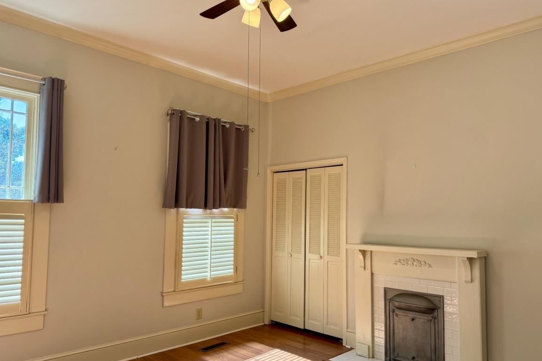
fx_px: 391
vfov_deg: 49.5
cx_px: 278
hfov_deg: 69.4
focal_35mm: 26
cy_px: 195
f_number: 1.78
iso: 100
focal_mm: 6.76
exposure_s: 1/252
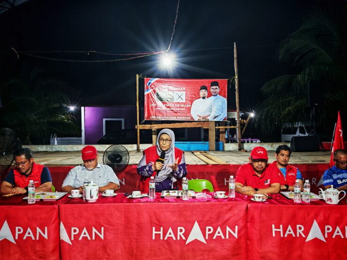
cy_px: 132
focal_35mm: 32
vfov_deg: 44.2
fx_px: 321
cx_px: 173
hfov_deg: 56.8
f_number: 2
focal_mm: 6.83
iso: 640
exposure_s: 1/50
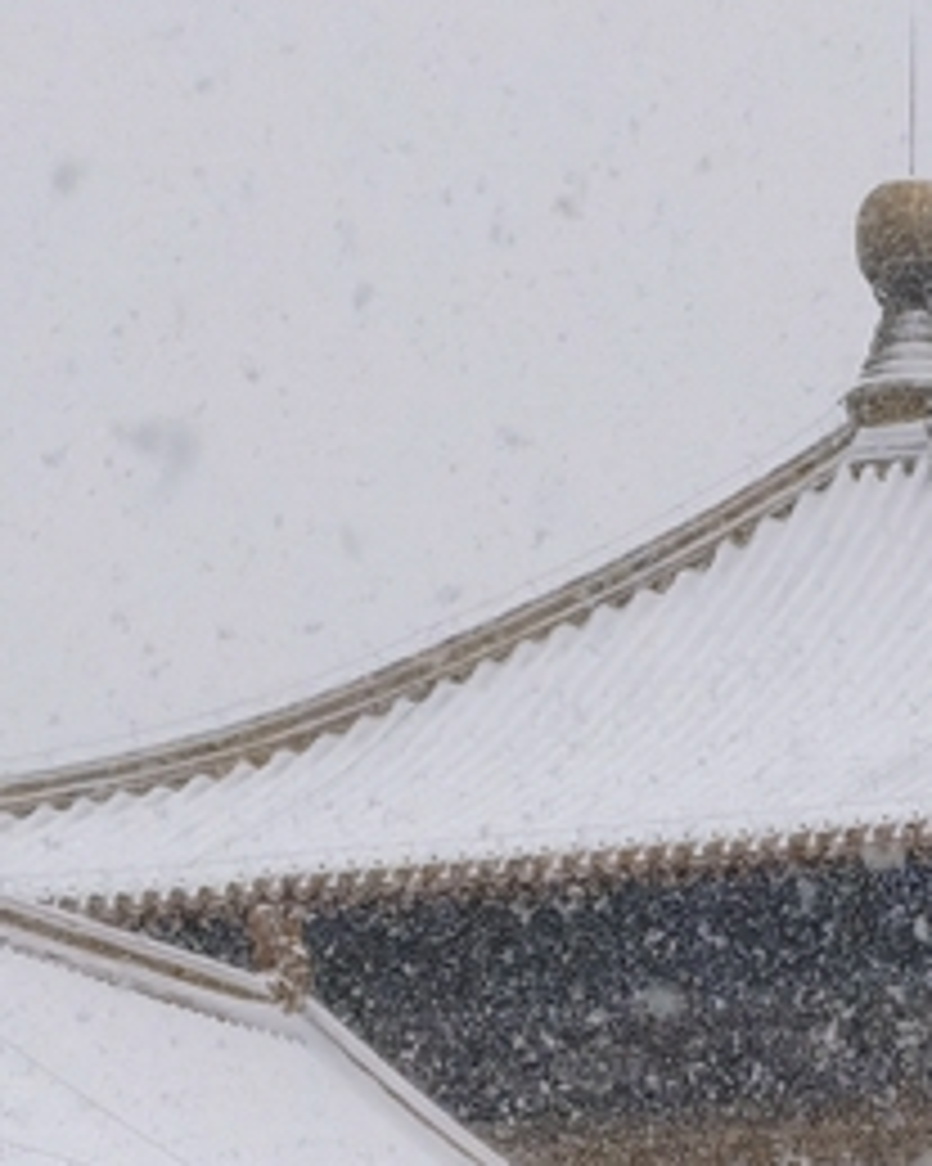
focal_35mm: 441
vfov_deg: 4.4
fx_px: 15214
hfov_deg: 3.5
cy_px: 1002
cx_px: 1022
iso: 50
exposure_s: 1/457
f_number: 2.4
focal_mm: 7.48
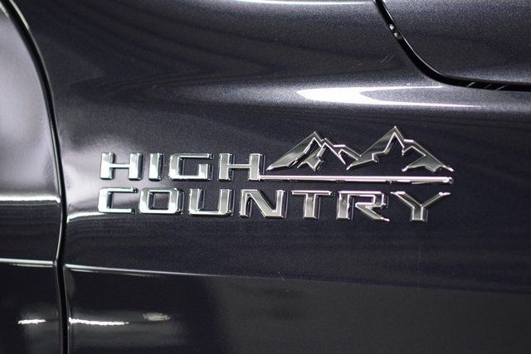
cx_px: 266
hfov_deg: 19.5
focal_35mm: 105
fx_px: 1549
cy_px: 177
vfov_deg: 13.0
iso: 1600
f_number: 2.8
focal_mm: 70
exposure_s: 1/100
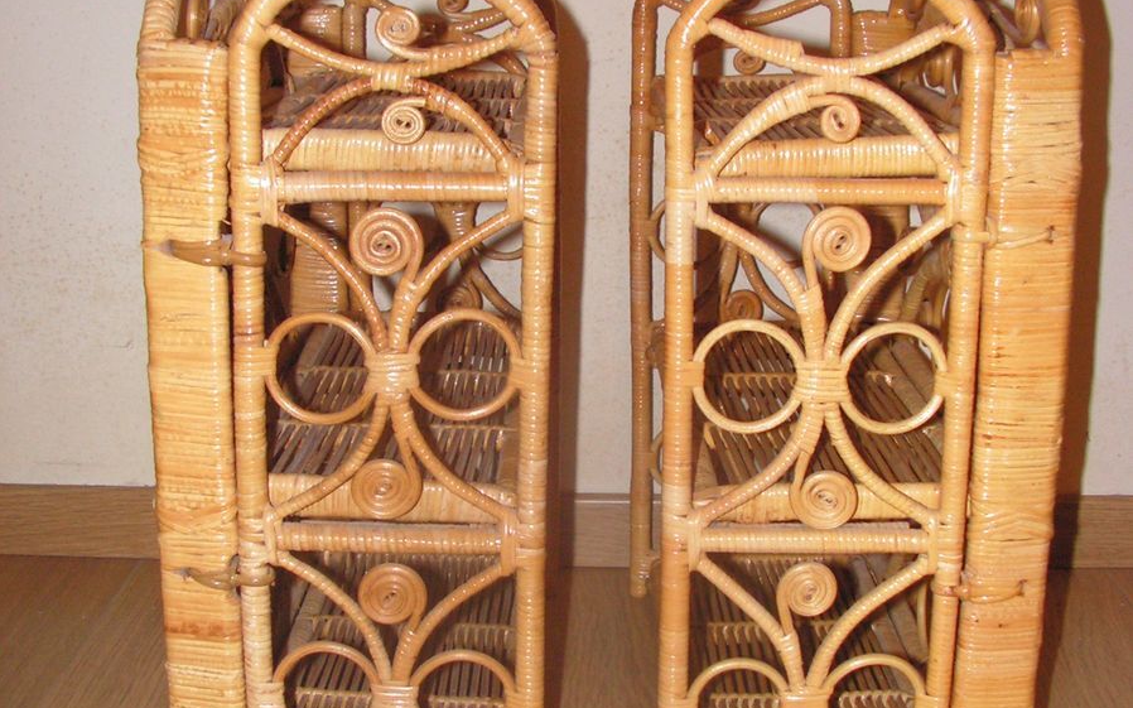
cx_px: 566
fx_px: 1575
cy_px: 382
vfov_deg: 25.3
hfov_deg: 39.6
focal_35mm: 51
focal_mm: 6
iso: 200
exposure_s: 1/40
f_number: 3.2
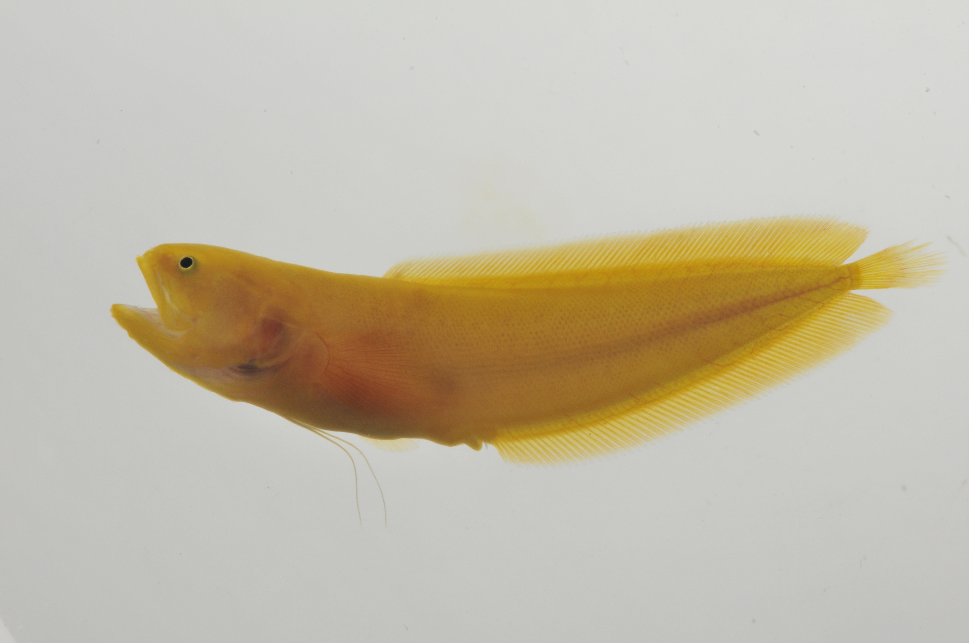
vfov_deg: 8.7
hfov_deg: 13.1
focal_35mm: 158
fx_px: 4234
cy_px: 322
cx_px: 484
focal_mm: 105
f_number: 36
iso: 200
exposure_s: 1/60
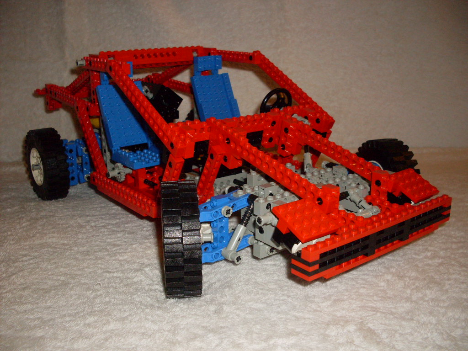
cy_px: 176
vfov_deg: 37.7
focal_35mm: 38
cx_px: 234
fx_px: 514
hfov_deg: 49.0
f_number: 2.8
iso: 100
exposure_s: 1/45
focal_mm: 6.3
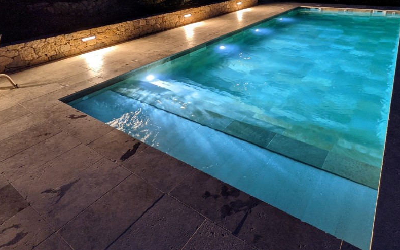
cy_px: 70
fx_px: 240
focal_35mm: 22
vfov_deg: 53.2
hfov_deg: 79.1
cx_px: 232
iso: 183
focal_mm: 2.22
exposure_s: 1/14.1
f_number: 2.2
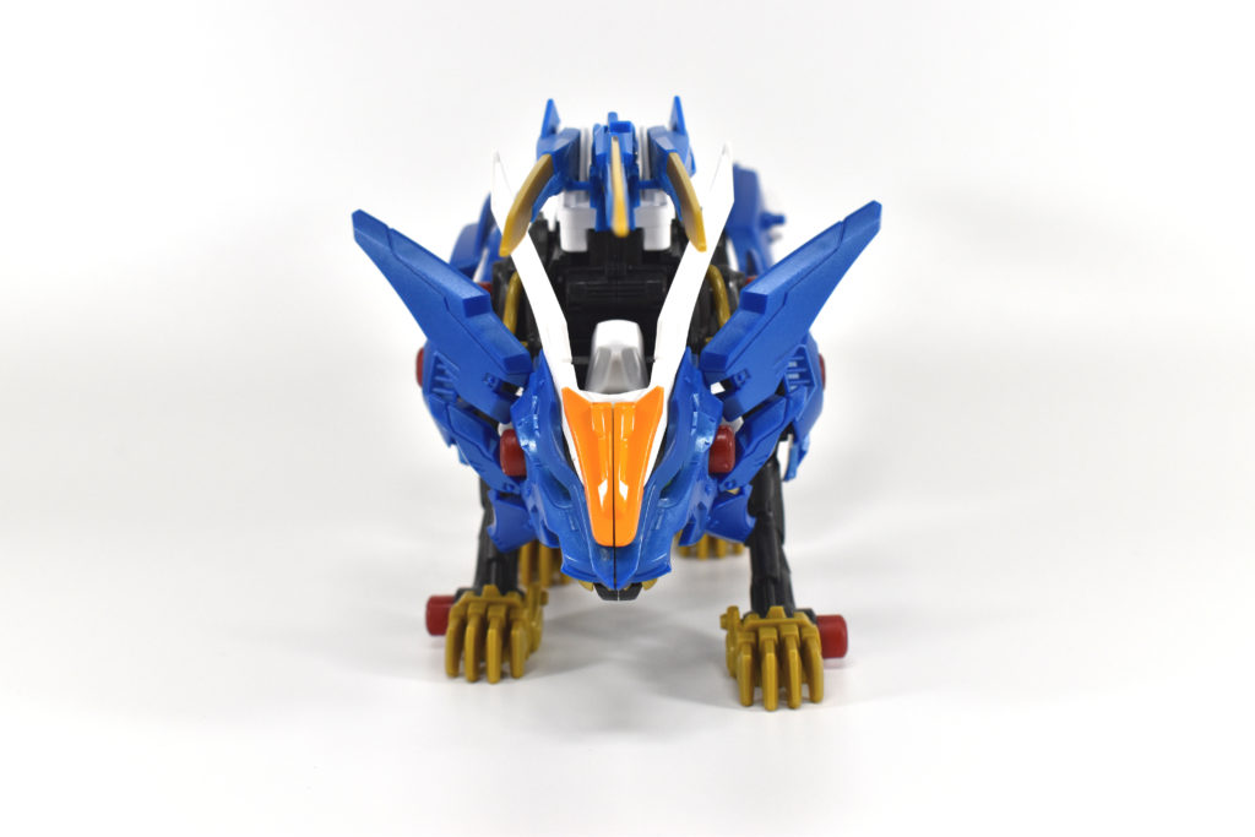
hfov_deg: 37.8
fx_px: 1830
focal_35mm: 52
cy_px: 418
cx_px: 628
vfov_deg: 25.8
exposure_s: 1/200
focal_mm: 35
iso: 400
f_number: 7.1
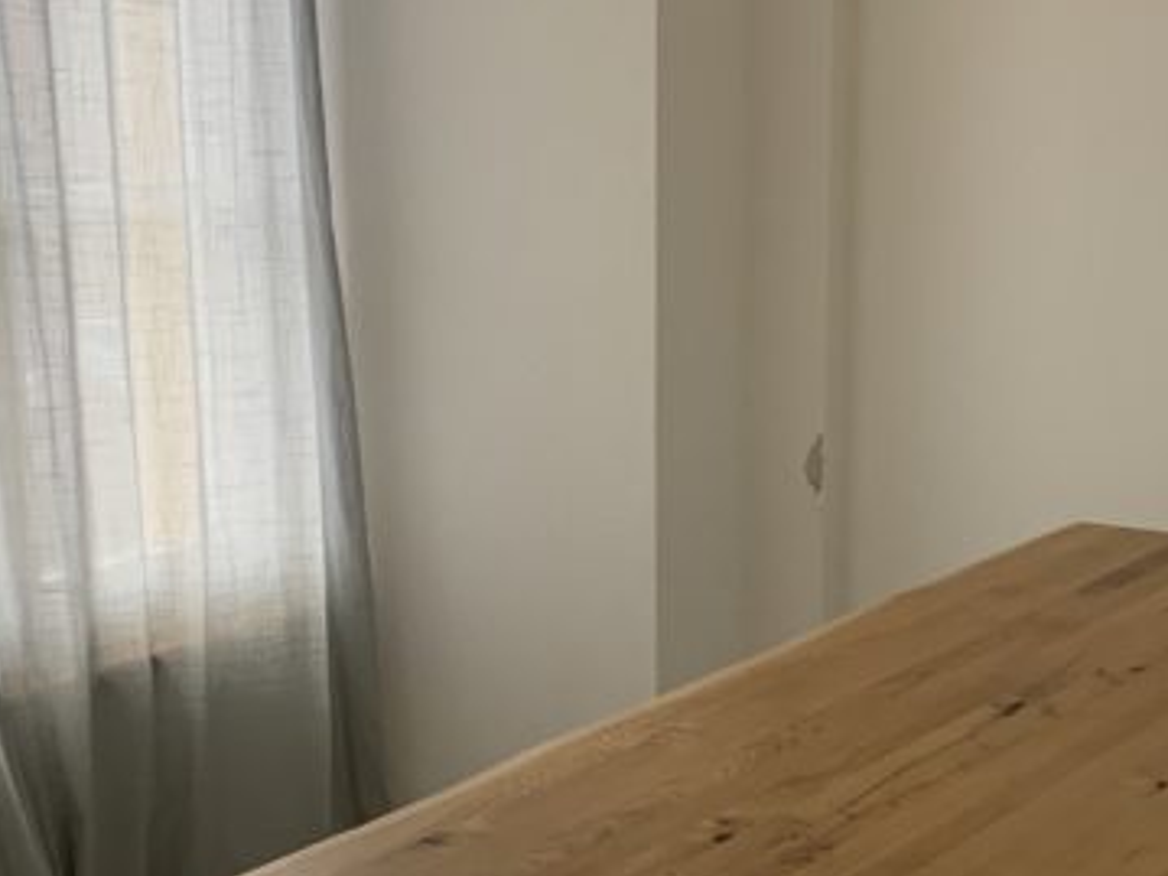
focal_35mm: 58
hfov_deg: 32.7
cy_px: 733
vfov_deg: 24.7
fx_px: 1956
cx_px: 859
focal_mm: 4.25
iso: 100
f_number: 1.8
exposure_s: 1/60
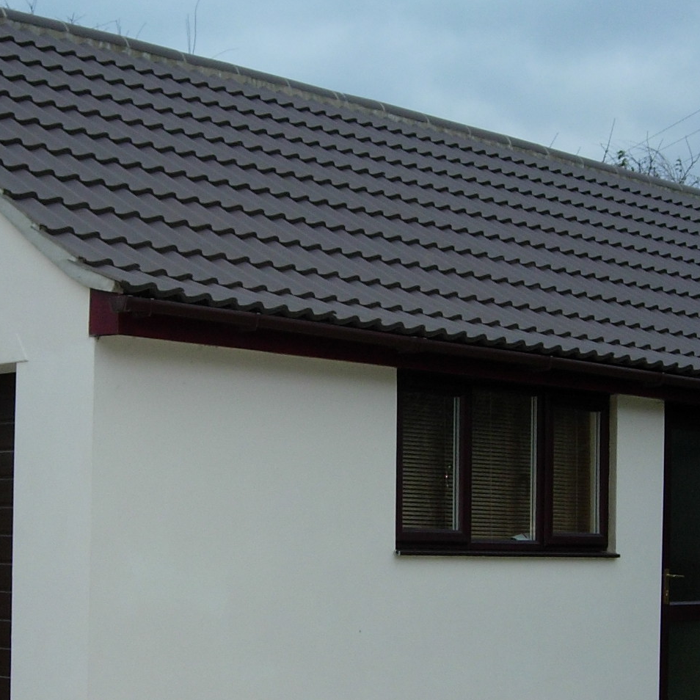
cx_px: 303
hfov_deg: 21.6
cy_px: 507
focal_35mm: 80
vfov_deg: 21.5
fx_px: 1830
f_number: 2.8
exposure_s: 1/152
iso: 79
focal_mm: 7.8
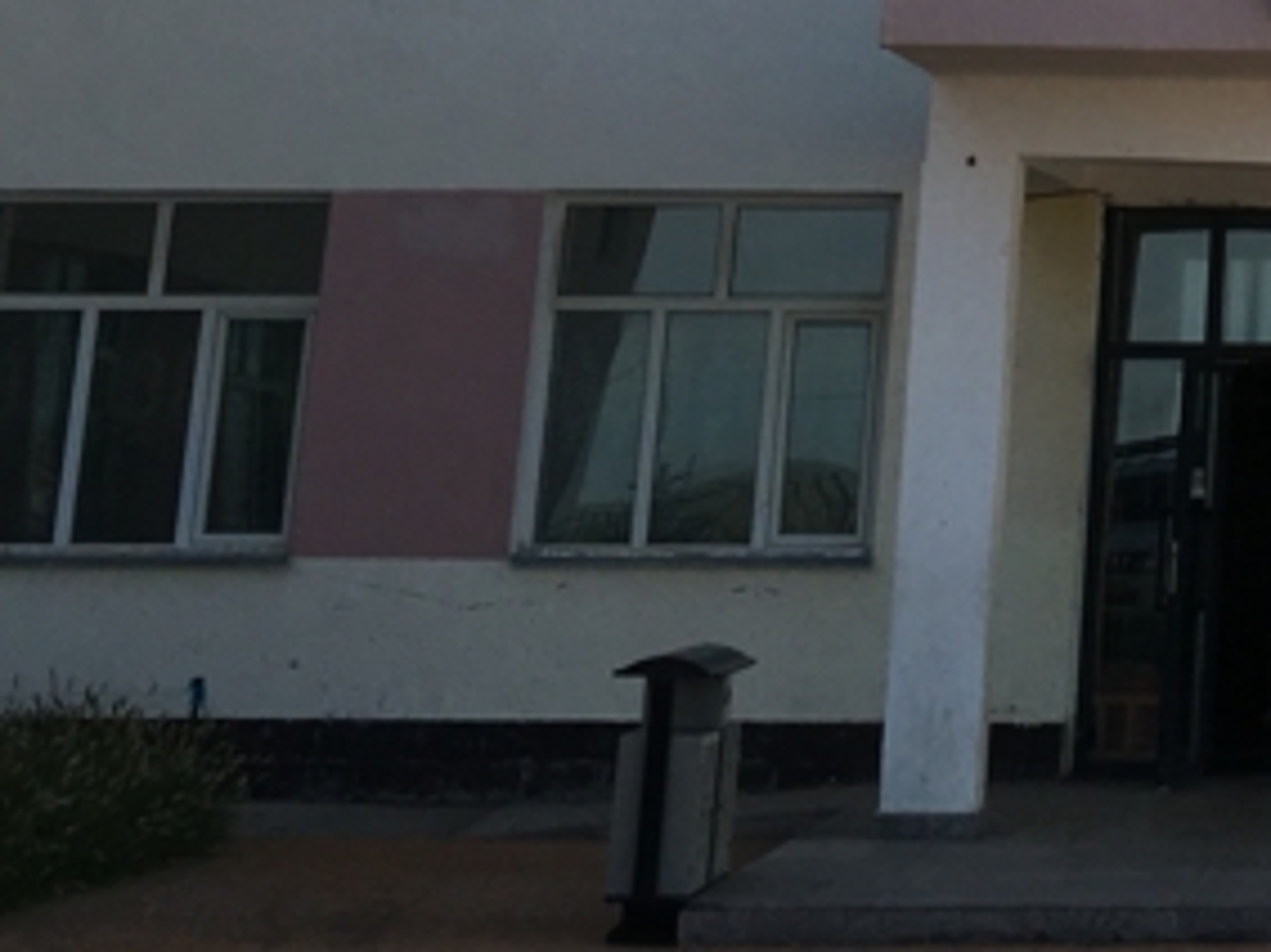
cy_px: -647
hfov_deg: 17.5
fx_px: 3854
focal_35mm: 105
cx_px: 1693
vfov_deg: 13.0
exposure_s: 1/1672
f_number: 2.2
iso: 25
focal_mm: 4.15
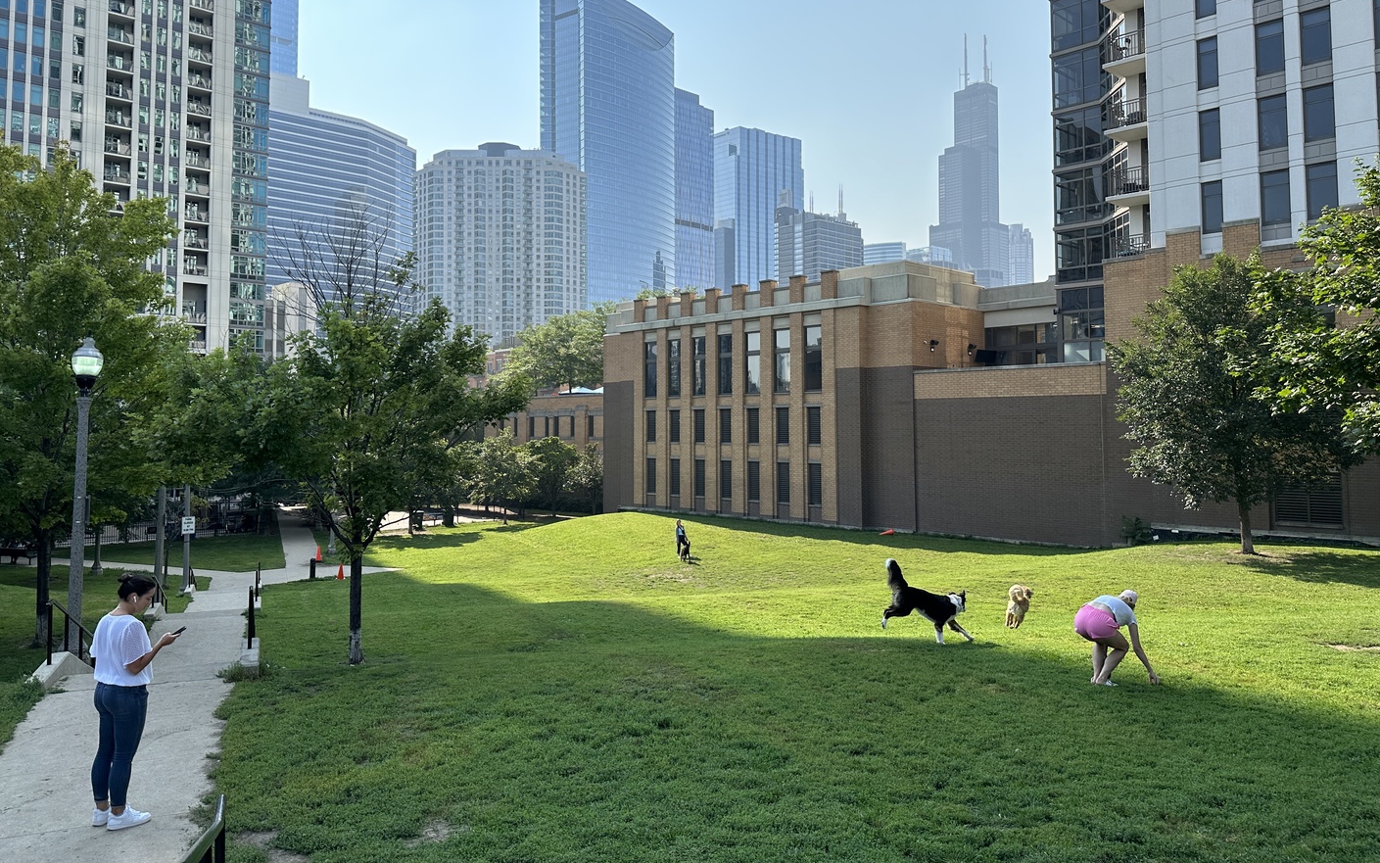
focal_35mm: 26
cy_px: 364
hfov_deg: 70.4
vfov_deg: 47.4
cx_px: 687
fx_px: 978
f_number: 1.78
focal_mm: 6.86
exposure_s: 1/3472
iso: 80
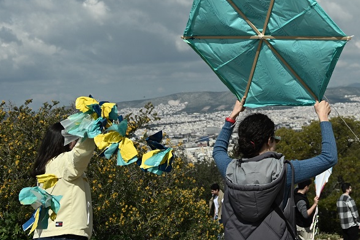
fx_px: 723
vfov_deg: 18.4
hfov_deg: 27.2
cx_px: 309
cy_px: 9
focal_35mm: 72
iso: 160
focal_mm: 26.5
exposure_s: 1/6400
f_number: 4
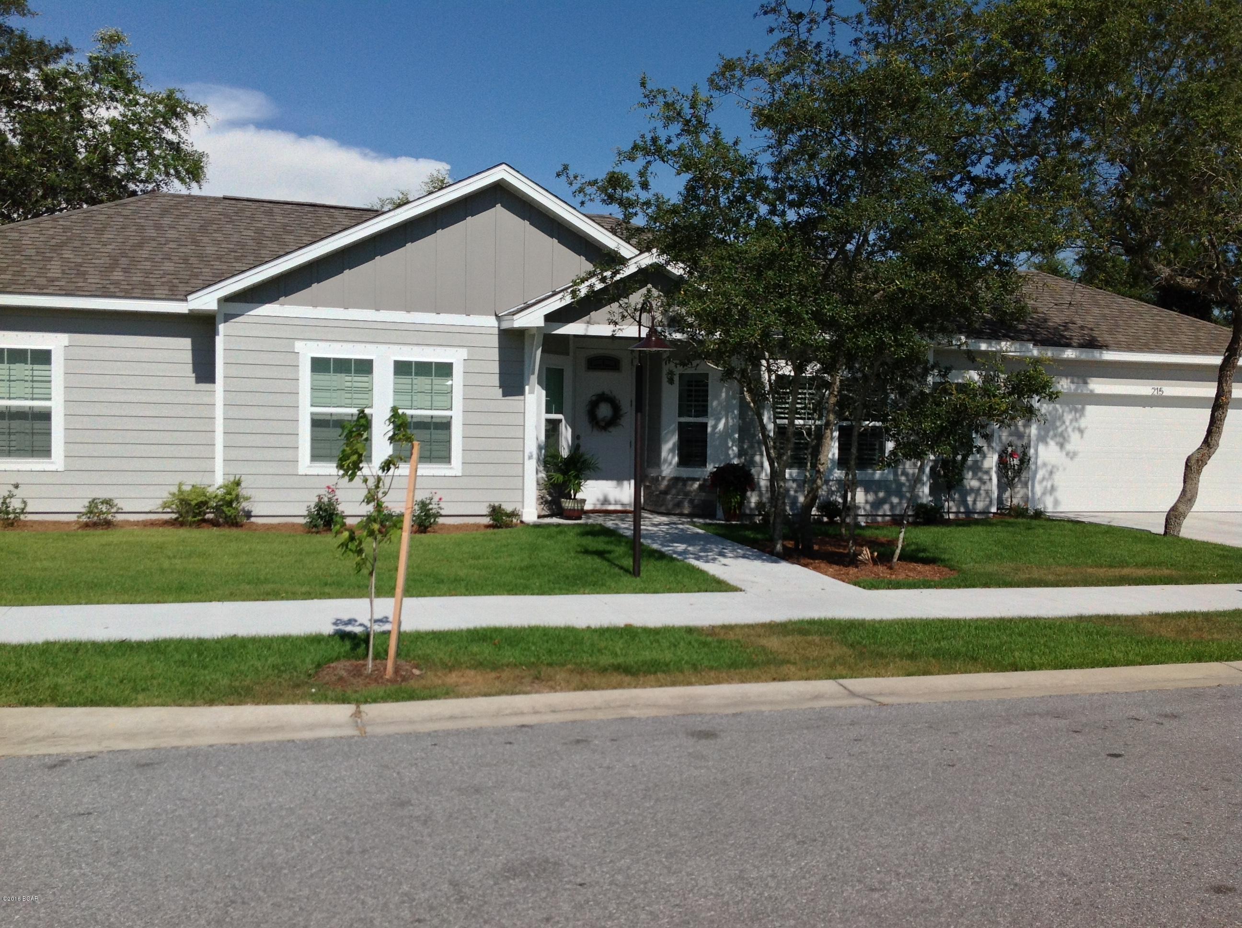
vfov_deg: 40.6
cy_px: 464
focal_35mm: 35
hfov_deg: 52.7
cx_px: 621
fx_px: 1254
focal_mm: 4.28
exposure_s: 1/4329
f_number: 2.4
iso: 50
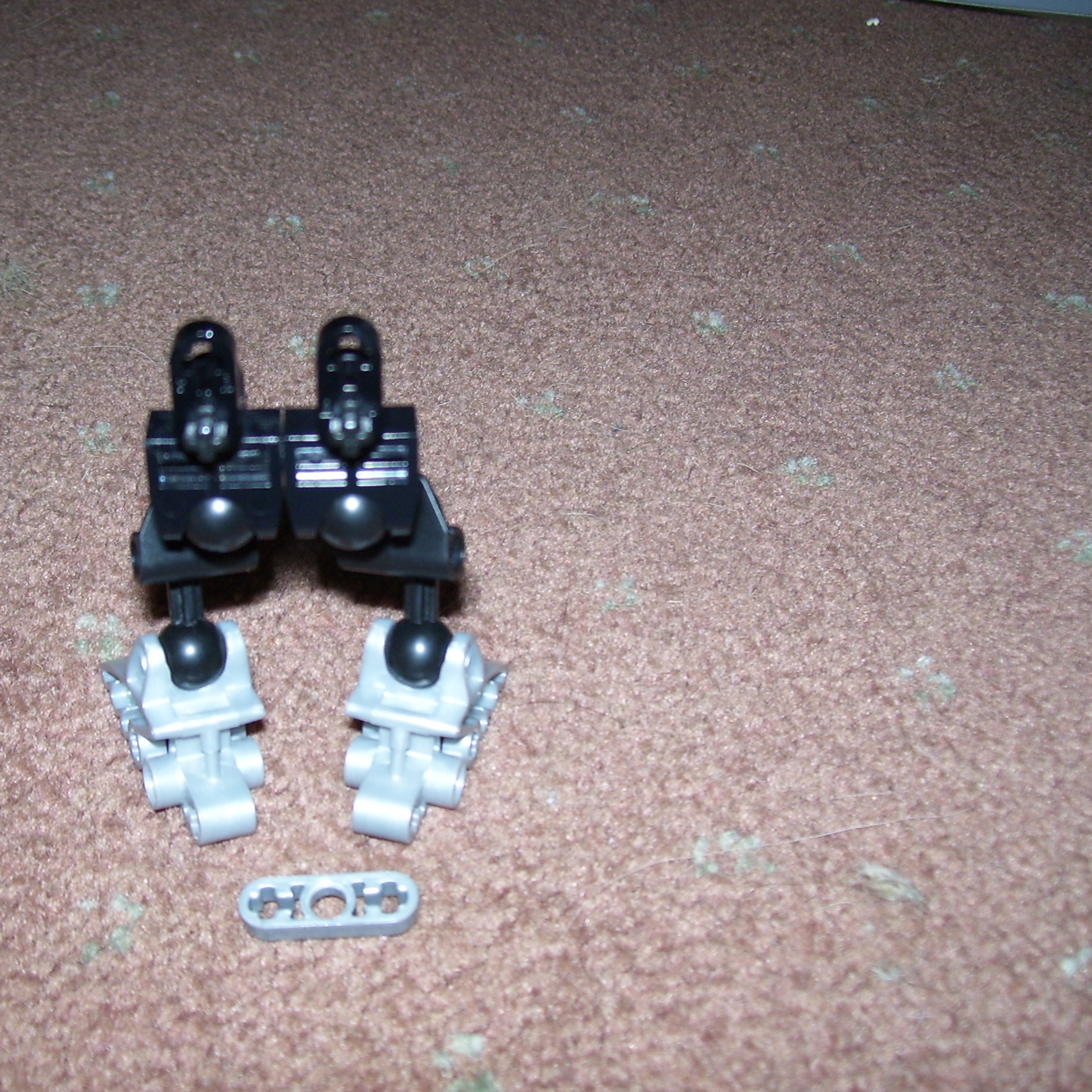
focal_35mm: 43
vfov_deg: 39.2
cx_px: 384
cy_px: 550
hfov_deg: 38.8
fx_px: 1535
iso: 80
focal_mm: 6
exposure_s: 1/60
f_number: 2.7
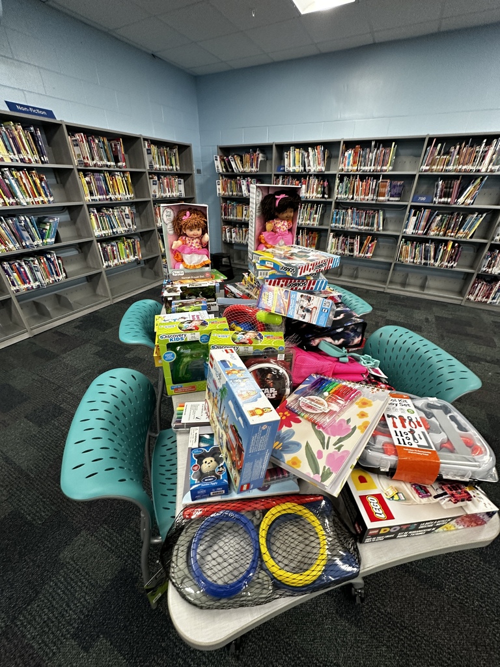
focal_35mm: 14
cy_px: 334
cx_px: 250
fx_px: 270
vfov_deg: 102.1
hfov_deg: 85.7
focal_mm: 2.22
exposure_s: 1/60
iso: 160
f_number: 2.2
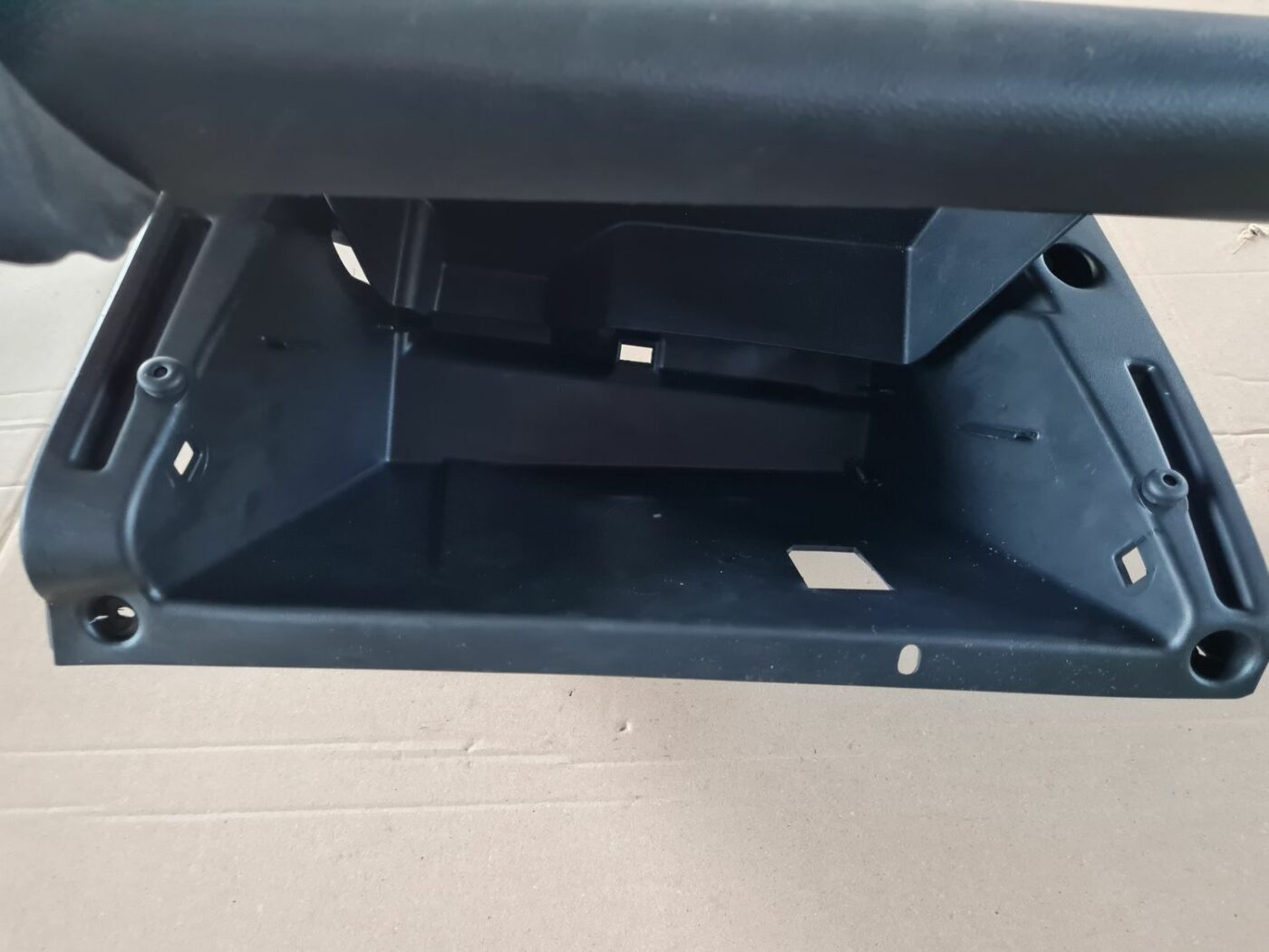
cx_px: 634
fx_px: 953
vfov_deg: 53.1
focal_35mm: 26
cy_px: 476
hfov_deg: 67.3
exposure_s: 1/33
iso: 640
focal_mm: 5.4
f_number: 1.8
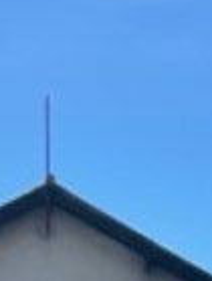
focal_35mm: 179
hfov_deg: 8.3
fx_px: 1455
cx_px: 16
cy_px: 940
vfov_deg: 8.5
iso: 32
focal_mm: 4.2
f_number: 1.6
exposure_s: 1/1531
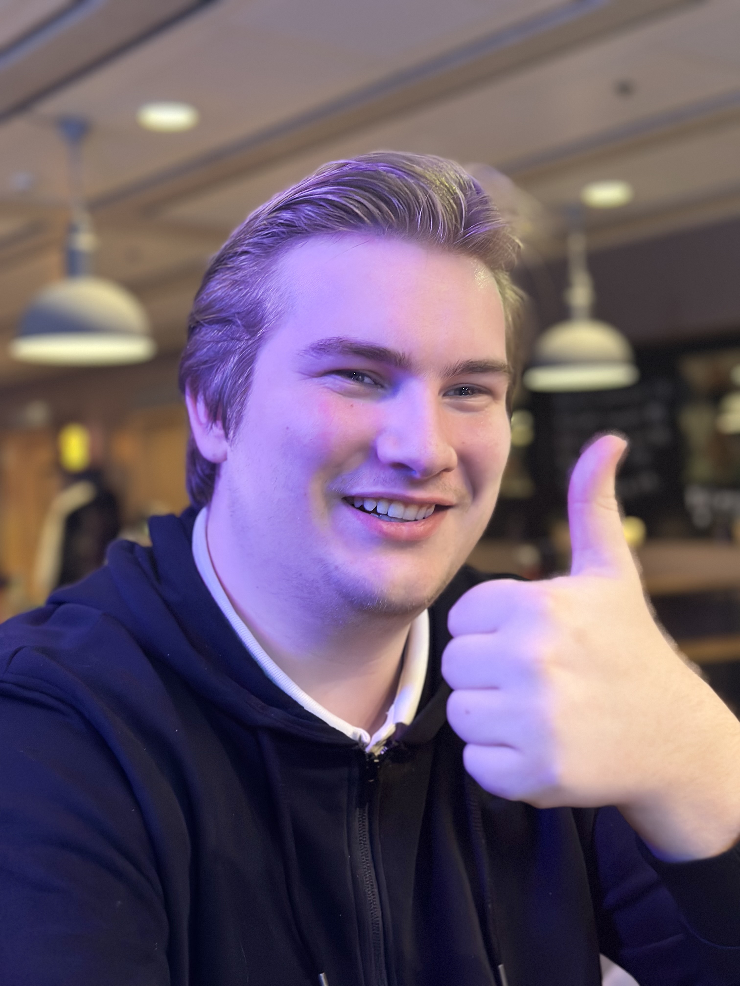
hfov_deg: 30.3
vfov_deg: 39.7
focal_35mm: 48
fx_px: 1368
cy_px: 493
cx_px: 370
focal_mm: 6.86
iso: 500
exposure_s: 1/35
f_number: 1.78
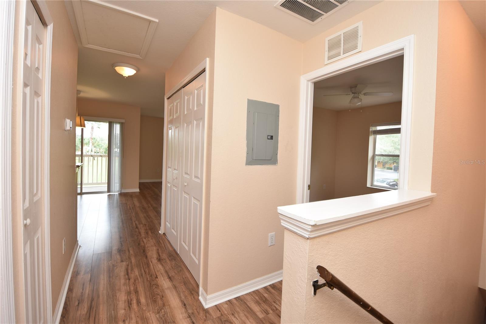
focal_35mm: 15
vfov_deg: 77.3
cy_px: 162
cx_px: 243
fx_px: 202
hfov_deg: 100.4
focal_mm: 10
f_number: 4
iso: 320
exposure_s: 1/60
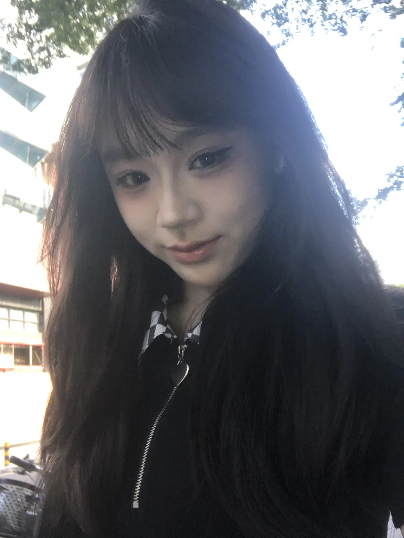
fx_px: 498
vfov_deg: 56.8
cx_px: 202
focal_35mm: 32
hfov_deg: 44.2
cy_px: 269
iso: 125
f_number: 2.2
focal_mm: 2.87
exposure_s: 1/60
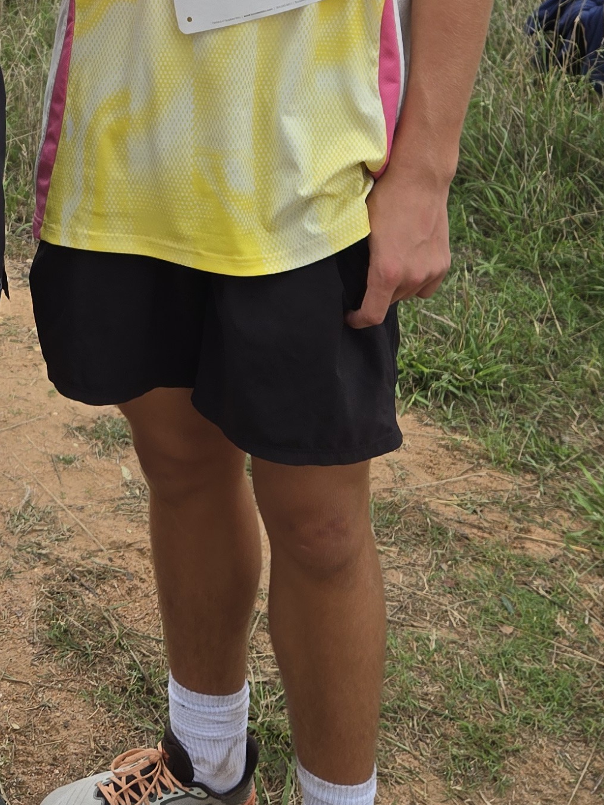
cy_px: 26
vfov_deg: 27.2
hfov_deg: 20.5
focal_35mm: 68
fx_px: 1582
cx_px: -79
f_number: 1.8
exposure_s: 1/180
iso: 32
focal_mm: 5.4
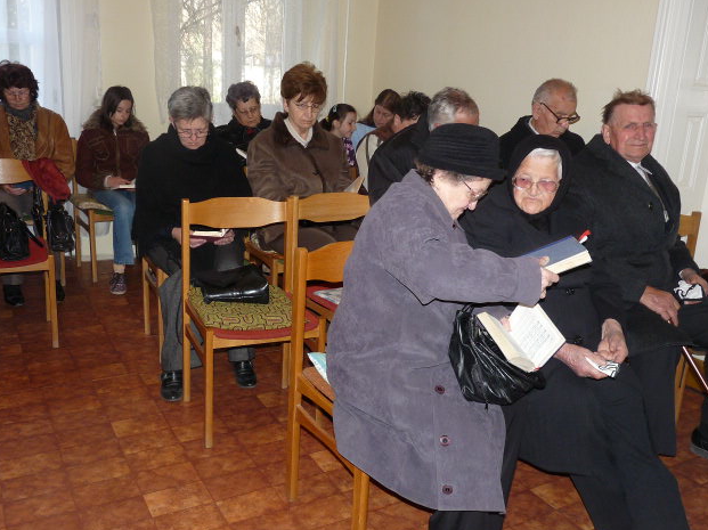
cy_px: 260
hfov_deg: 55.4
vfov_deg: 42.9
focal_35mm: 33
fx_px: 675
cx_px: 357
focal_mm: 4.8
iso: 160
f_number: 2.8
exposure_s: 1/30
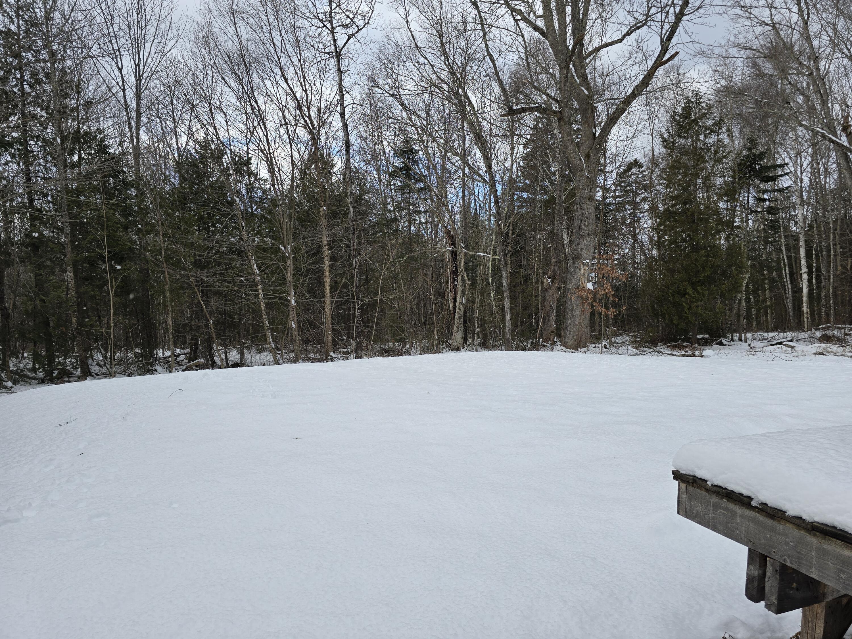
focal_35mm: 23
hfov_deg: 73.9
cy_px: 320
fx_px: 566
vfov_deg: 58.9
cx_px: 426
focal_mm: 6.3
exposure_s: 1/305
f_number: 1.7
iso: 12
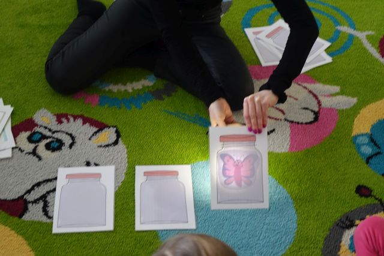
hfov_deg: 35.6
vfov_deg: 24.2
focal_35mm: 56
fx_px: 597
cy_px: 128
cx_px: 192
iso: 800
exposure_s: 1/50
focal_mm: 20.6
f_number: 2.8
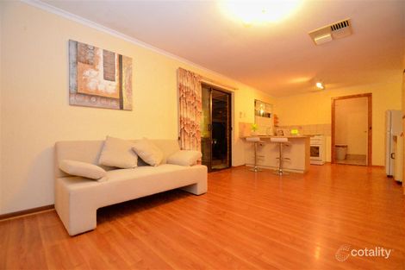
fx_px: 169
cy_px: 135
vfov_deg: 77.3
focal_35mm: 15
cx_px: 202
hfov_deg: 100.4
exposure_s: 1/60
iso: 2800
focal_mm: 10
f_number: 4
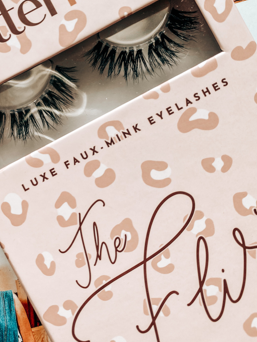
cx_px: 97
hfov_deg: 37.5
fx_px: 376
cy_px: 125
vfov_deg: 48.4
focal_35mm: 38
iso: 32
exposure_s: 1/120
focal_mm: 4.25
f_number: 1.8
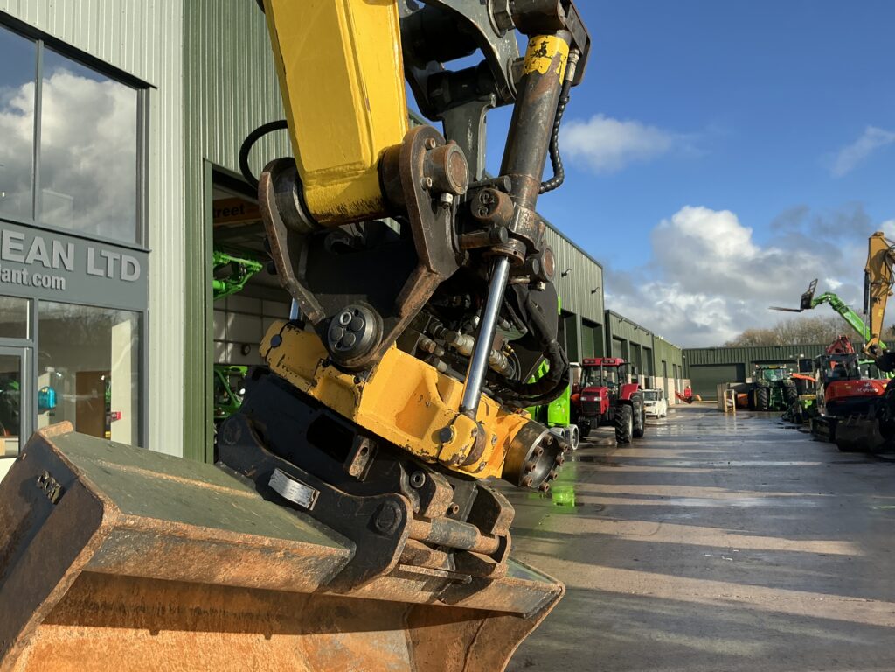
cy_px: 336
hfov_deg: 63.4
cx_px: 448
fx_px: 724
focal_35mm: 28
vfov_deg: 49.7
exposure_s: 1/1098
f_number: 1.8
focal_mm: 3
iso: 25
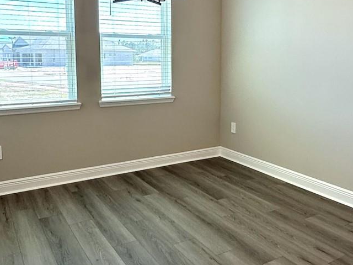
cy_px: 94
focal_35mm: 35
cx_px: 183
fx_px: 357
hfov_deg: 52.6
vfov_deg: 40.3
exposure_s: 1/127
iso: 40
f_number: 2.2
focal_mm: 2.22
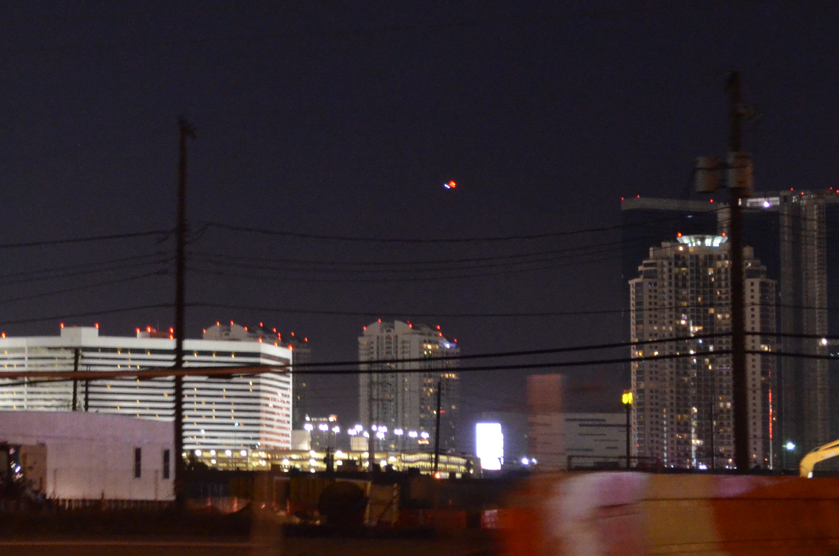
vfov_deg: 9.9
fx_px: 3186
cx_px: 4
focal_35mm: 137
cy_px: 64
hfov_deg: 14.8
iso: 3200
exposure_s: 1/6
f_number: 5.3
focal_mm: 44
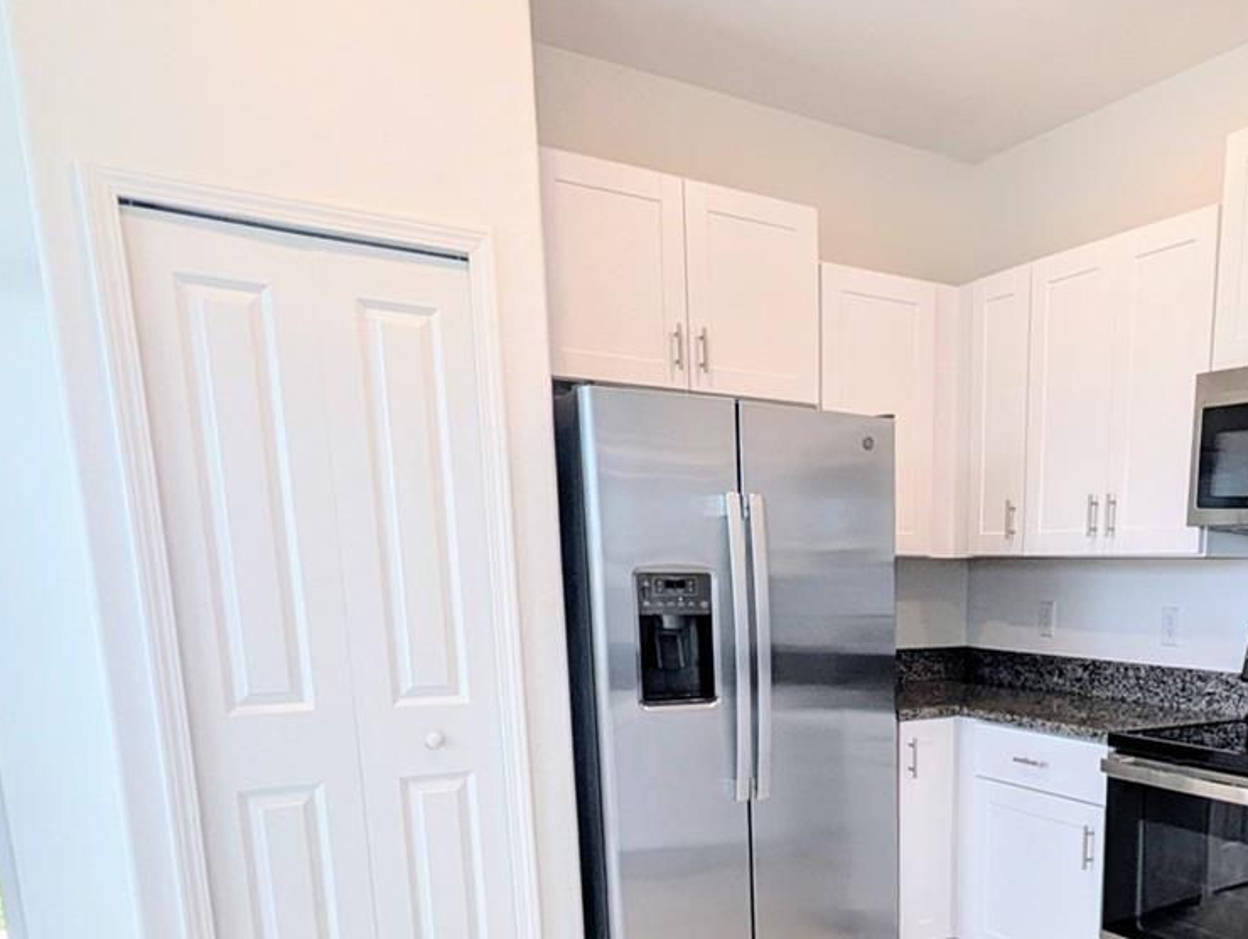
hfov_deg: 60.1
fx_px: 1011
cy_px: 818
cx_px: 928
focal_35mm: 28
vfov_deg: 45.8
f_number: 2.2
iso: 41
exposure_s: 1/259
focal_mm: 1.95
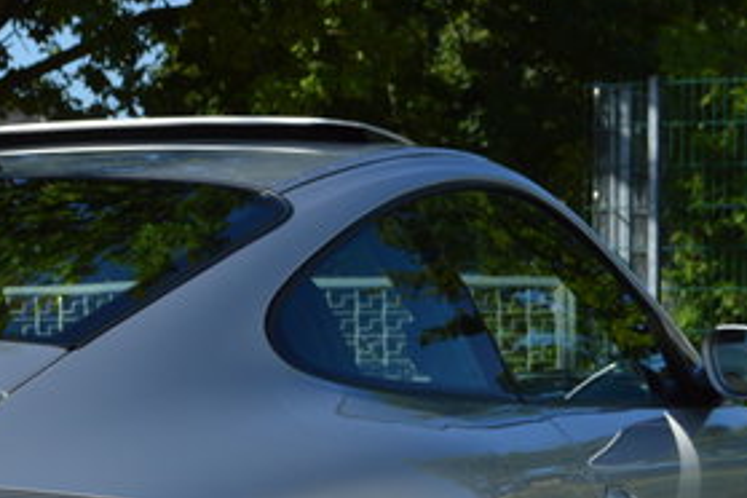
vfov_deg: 8.7
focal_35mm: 157
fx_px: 3257
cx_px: -27
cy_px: 564
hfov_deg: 12.9
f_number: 9
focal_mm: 38
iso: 100
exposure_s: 1/320
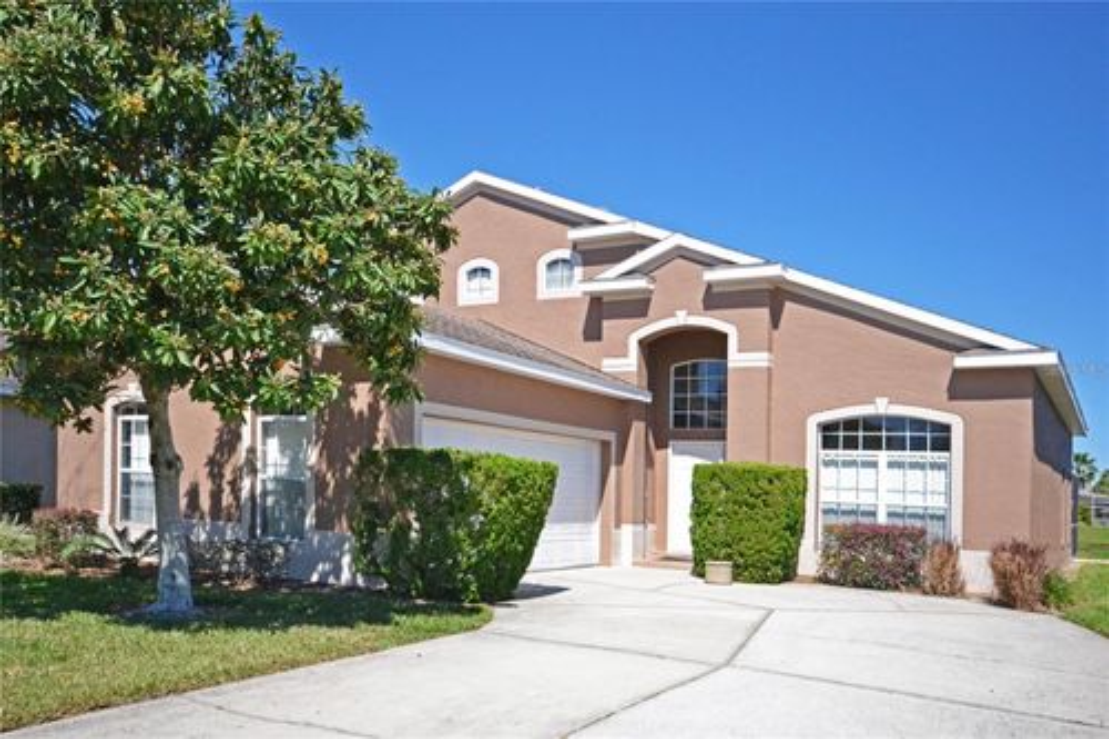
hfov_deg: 64.6
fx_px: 878
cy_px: 370
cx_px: 554
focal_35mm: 28
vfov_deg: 45.6
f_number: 9
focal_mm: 19
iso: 1600
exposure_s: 1/4000
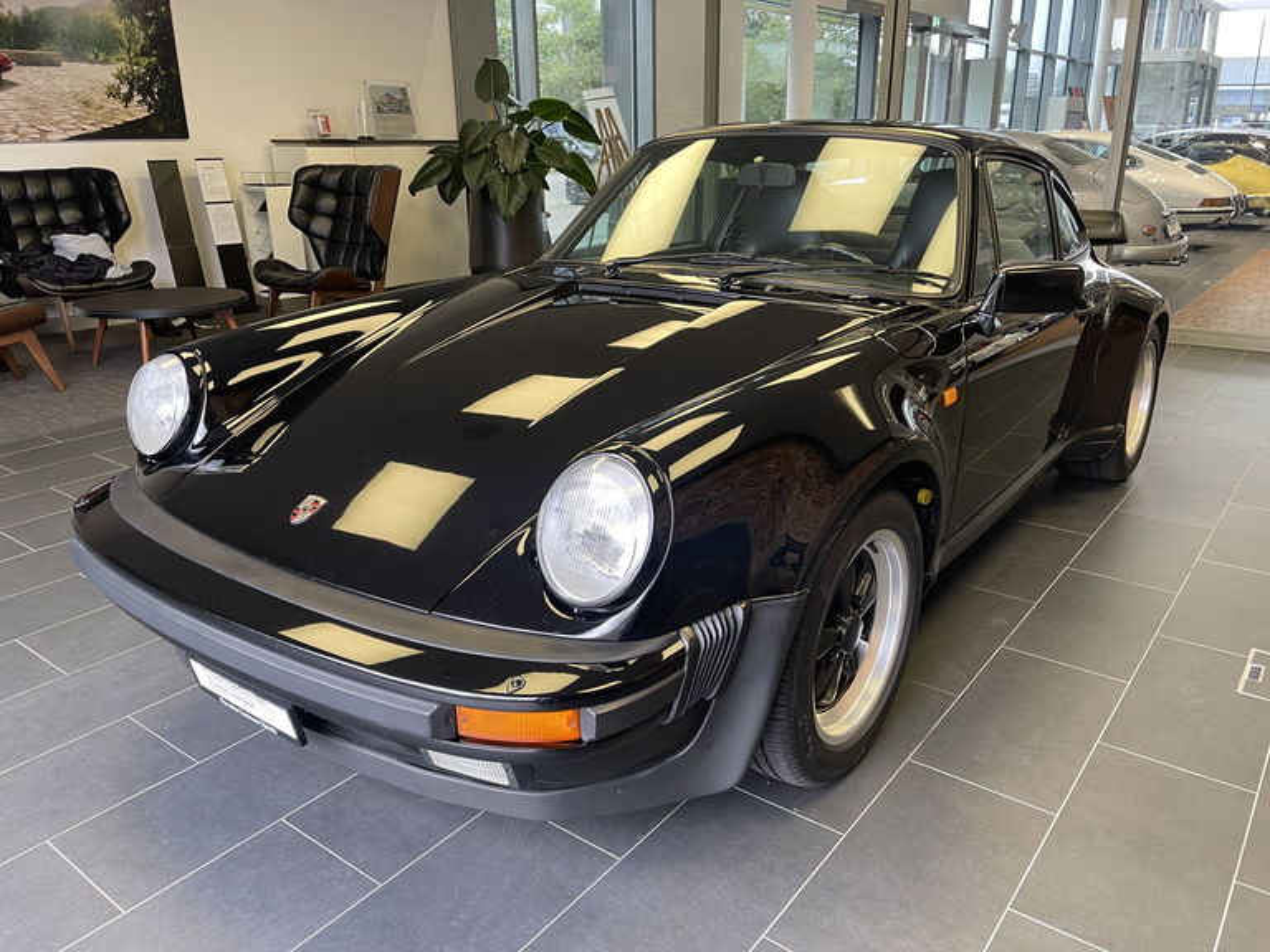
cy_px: 476
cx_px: 635
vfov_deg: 54.9
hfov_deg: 69.4
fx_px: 917
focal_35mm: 25
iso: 64
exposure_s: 1/50
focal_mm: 5.1
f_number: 1.6
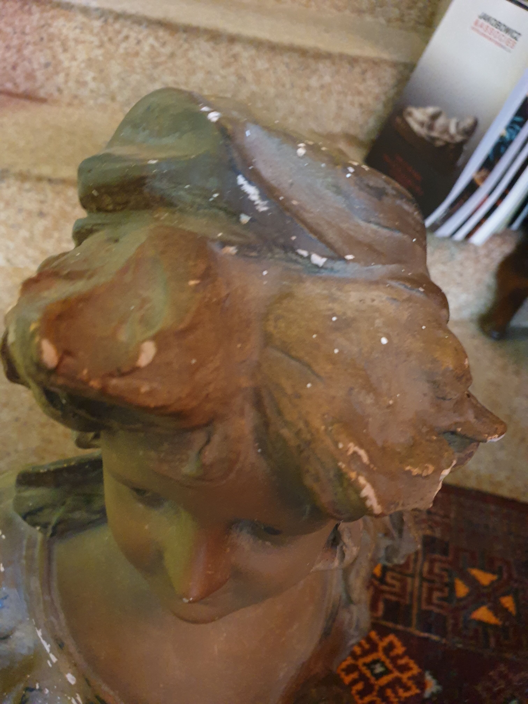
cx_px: 264
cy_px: 352
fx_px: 529
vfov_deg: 67.3
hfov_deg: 53.1
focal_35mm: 26
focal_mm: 4.3
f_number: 1.5
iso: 640
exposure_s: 1/10
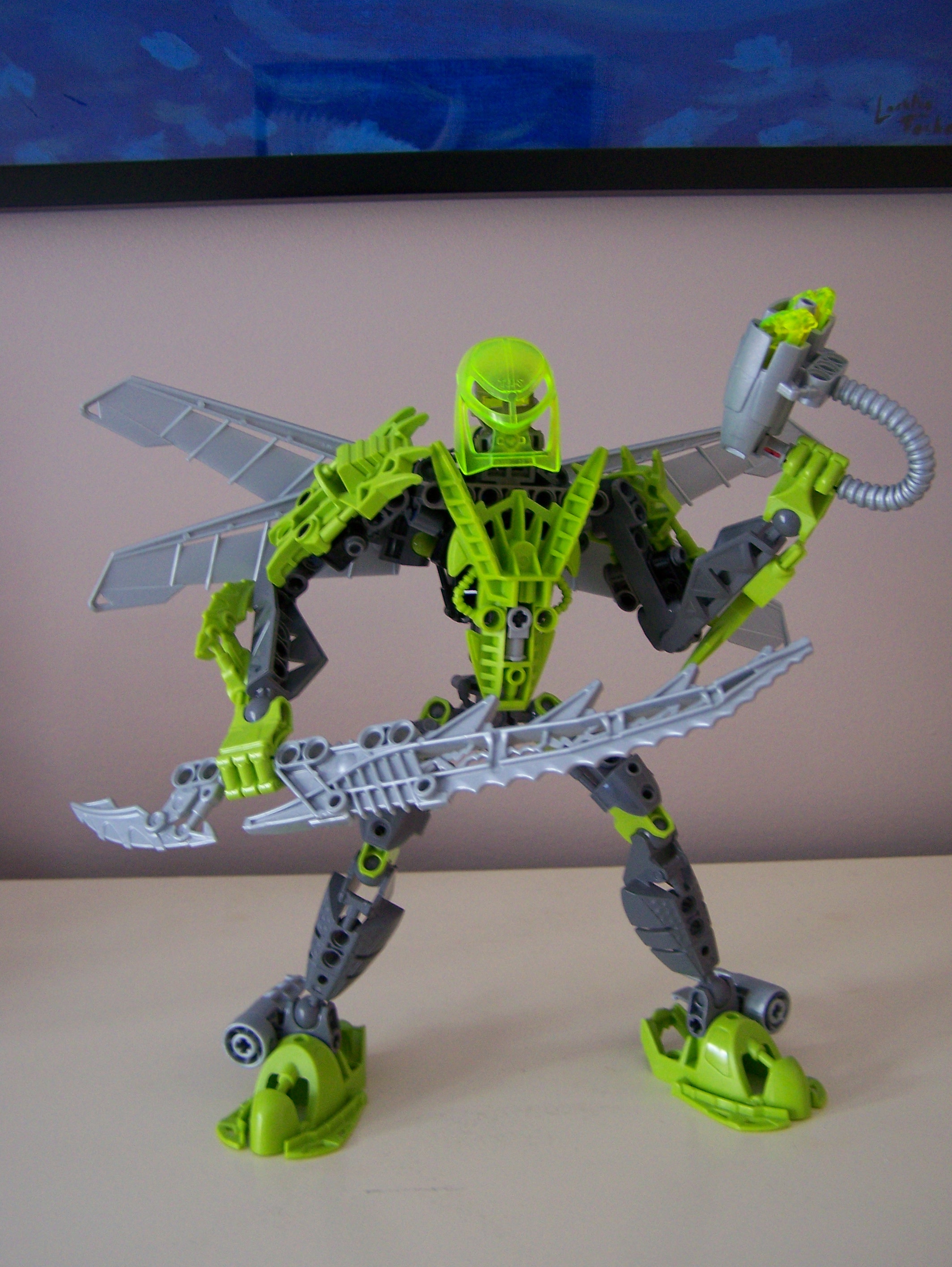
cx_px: 476
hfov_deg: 37.8
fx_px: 1392
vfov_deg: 48.9
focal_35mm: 38
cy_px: 634
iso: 160
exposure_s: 1/13
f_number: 2.8
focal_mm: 6.3
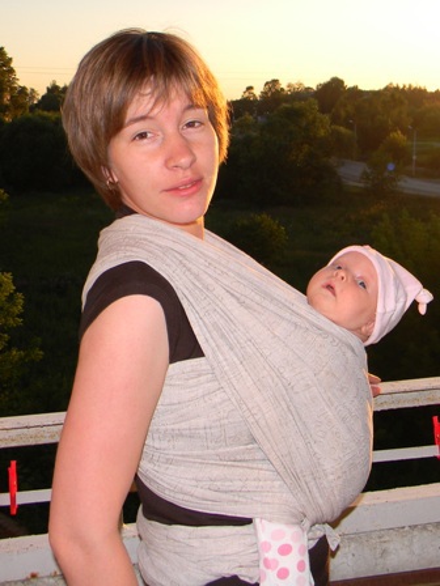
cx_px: 220
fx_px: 475
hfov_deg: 49.7
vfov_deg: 63.4
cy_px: 293
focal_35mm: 28
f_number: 3.5
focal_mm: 5
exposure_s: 1/330
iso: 80
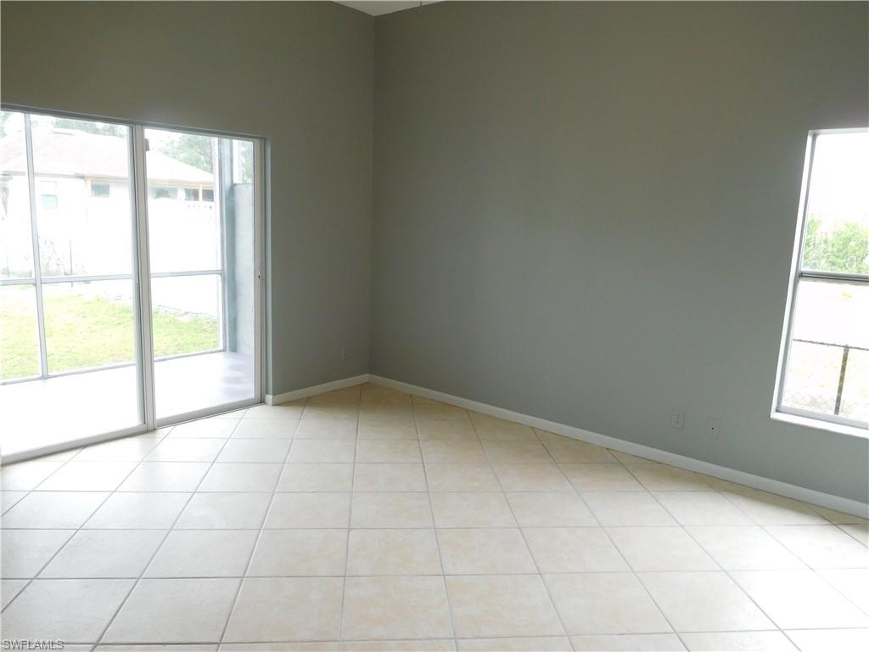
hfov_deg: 69.4
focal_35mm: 25
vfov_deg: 54.9
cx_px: 434
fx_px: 628
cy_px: 326
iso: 180
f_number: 3.4
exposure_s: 1/30
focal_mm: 4.5
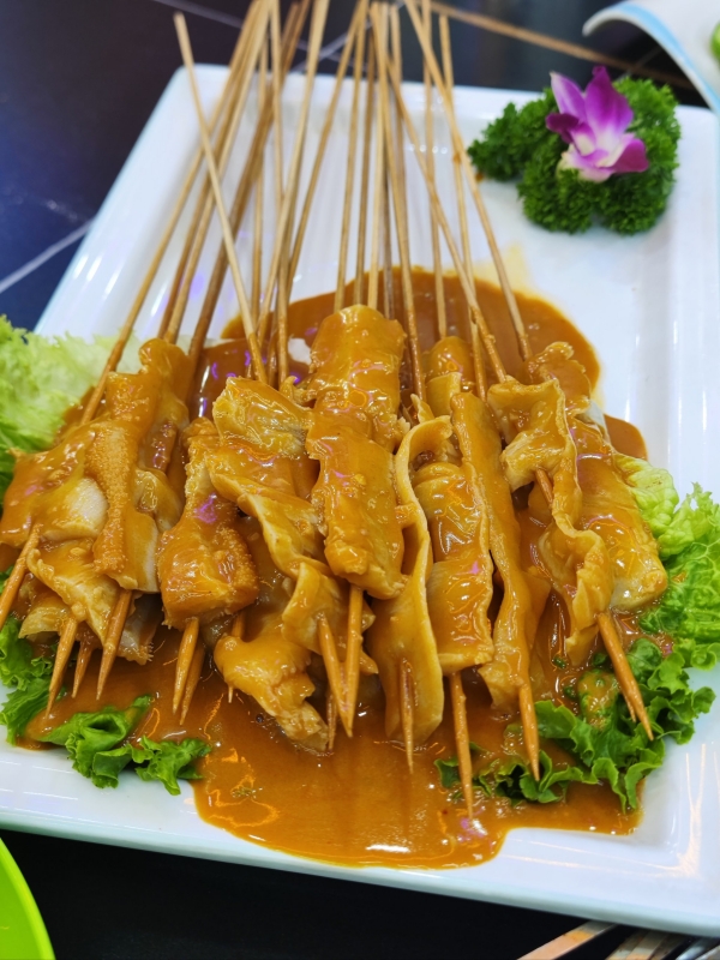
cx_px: 360
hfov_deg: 58.9
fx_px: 638
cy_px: 480
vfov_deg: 73.9
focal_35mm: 23
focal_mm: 8.7
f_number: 1.9
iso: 113
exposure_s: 1/100
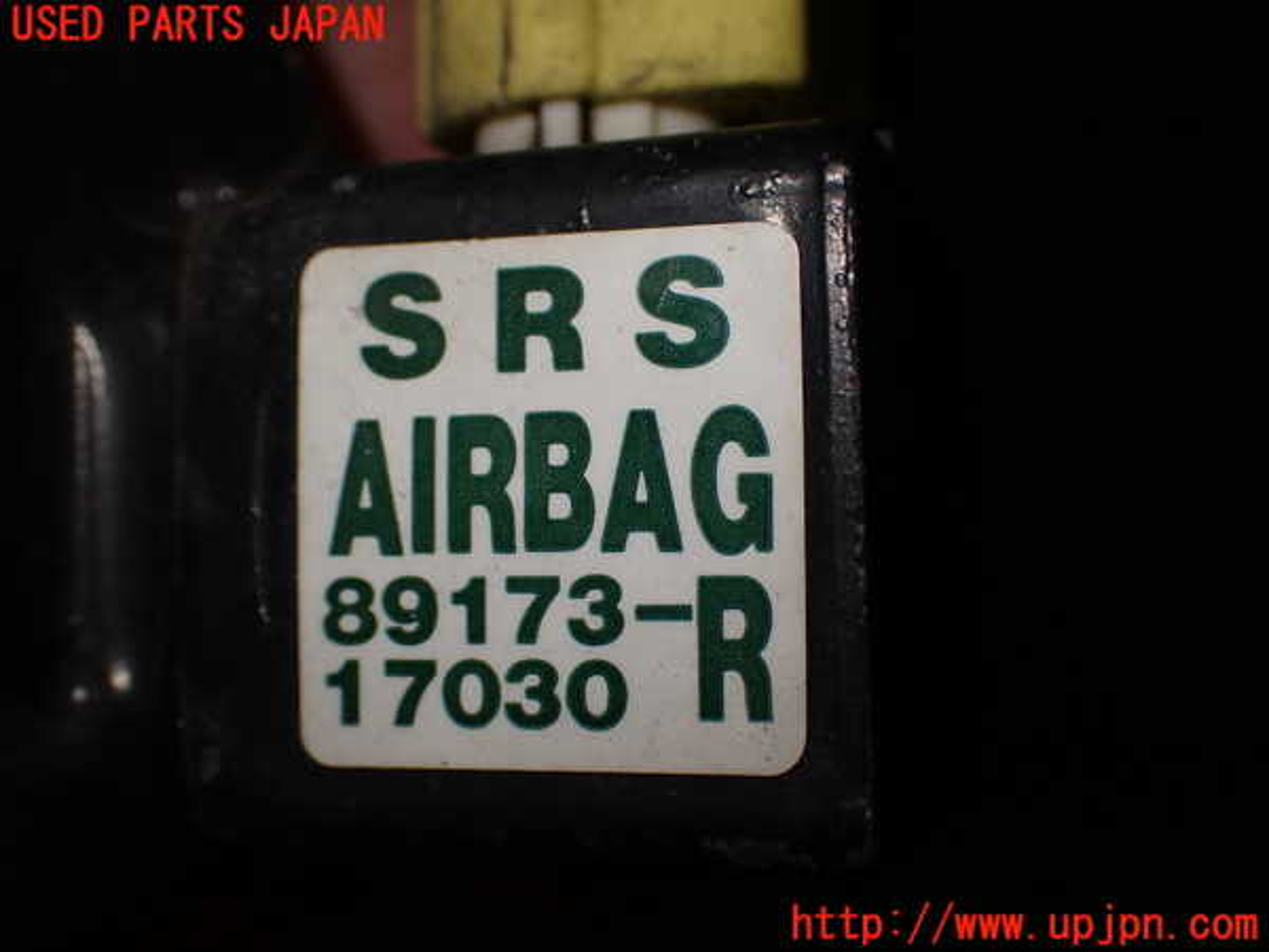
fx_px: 1833
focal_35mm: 50
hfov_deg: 38.2
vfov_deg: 29.1
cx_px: 634
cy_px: 476
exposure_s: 1/200
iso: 160
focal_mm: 9.01
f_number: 3.2
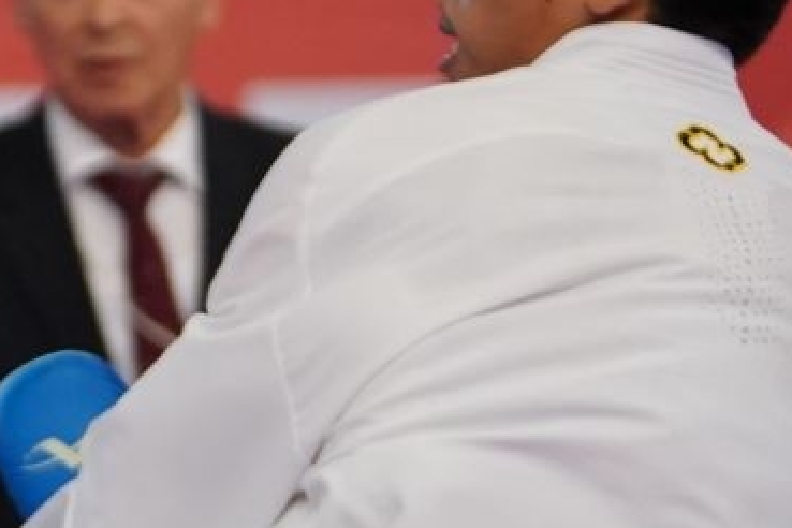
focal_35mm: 522
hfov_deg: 3.9
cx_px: -1077
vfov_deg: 2.6
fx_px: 11483
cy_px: 189
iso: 2000
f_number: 2.8
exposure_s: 1/1000
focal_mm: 107
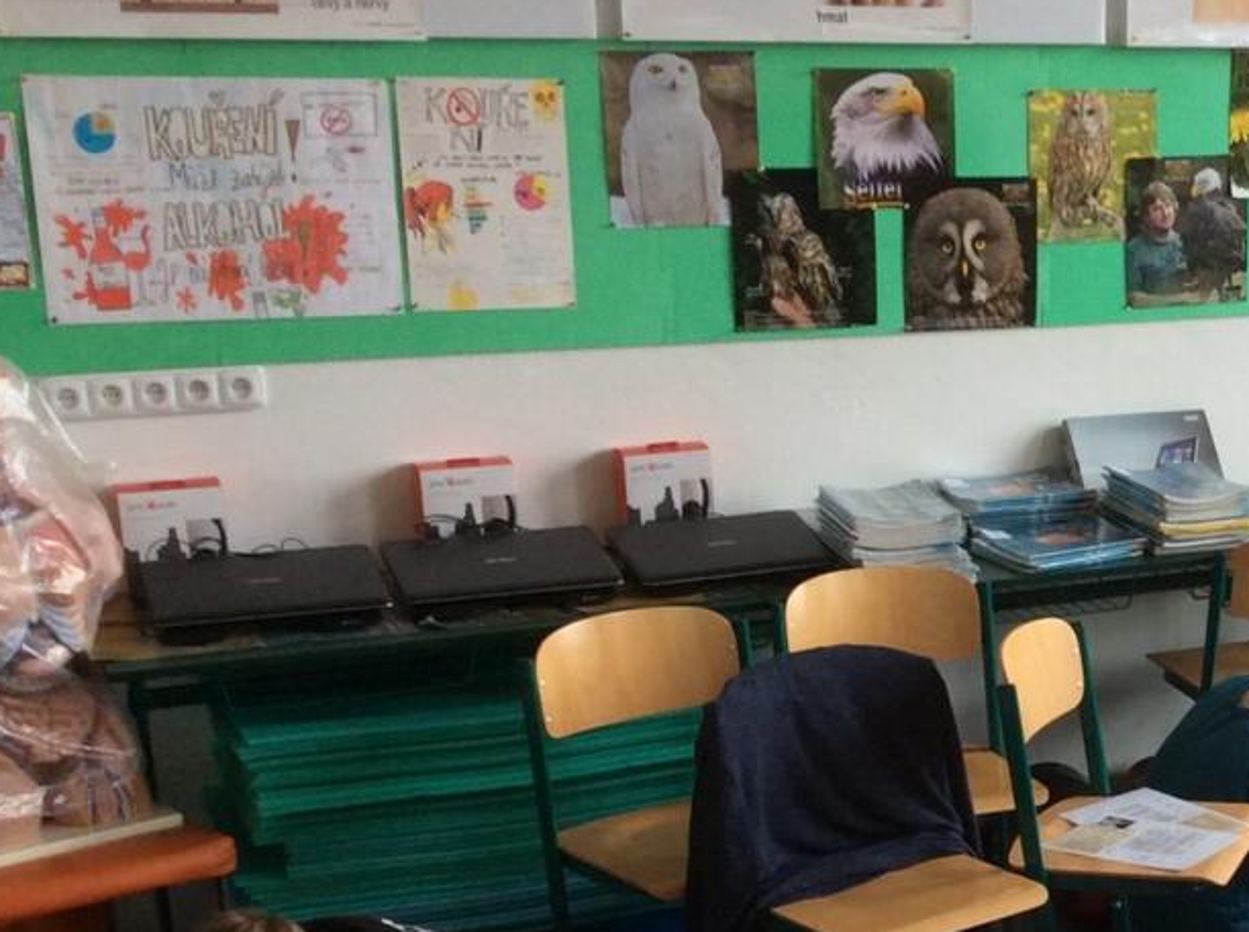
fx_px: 2522
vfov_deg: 20.7
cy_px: 747
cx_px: 1257
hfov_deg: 26.3
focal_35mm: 70
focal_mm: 3.3
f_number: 2.4
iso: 40
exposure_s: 1/25
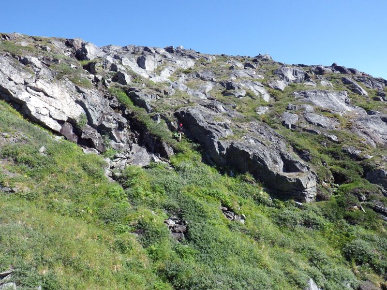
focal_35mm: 28
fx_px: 313
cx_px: 194
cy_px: 145
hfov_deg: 63.4
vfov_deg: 49.7
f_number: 4.2
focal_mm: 5
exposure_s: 1/400
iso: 125
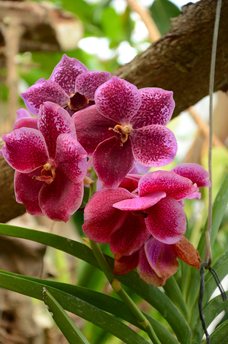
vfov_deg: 20.7
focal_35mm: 99
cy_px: 172
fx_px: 945
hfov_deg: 13.8
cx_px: 114
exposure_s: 1/500
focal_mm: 66
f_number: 5.6
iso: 1000
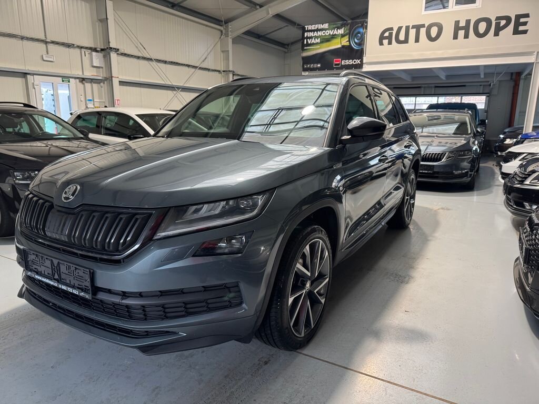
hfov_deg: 71.6
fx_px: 374
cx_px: 270
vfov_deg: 56.8
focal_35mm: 24
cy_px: 202
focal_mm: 6.76
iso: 200
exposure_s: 1/50
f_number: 1.78
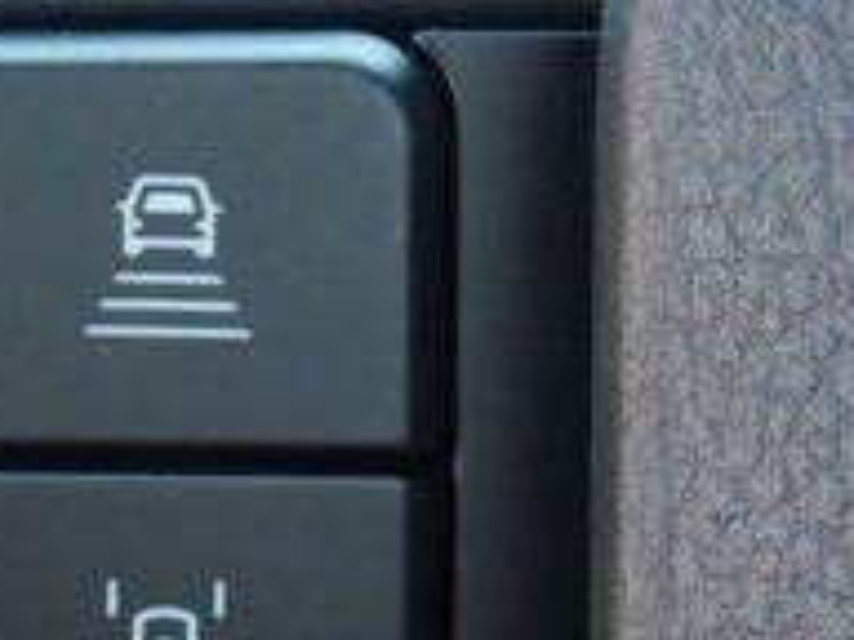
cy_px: 640
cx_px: -245
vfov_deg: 8.6
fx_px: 4219
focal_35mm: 171
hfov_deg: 11.3
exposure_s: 1/60
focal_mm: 16
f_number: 3.9
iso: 1250
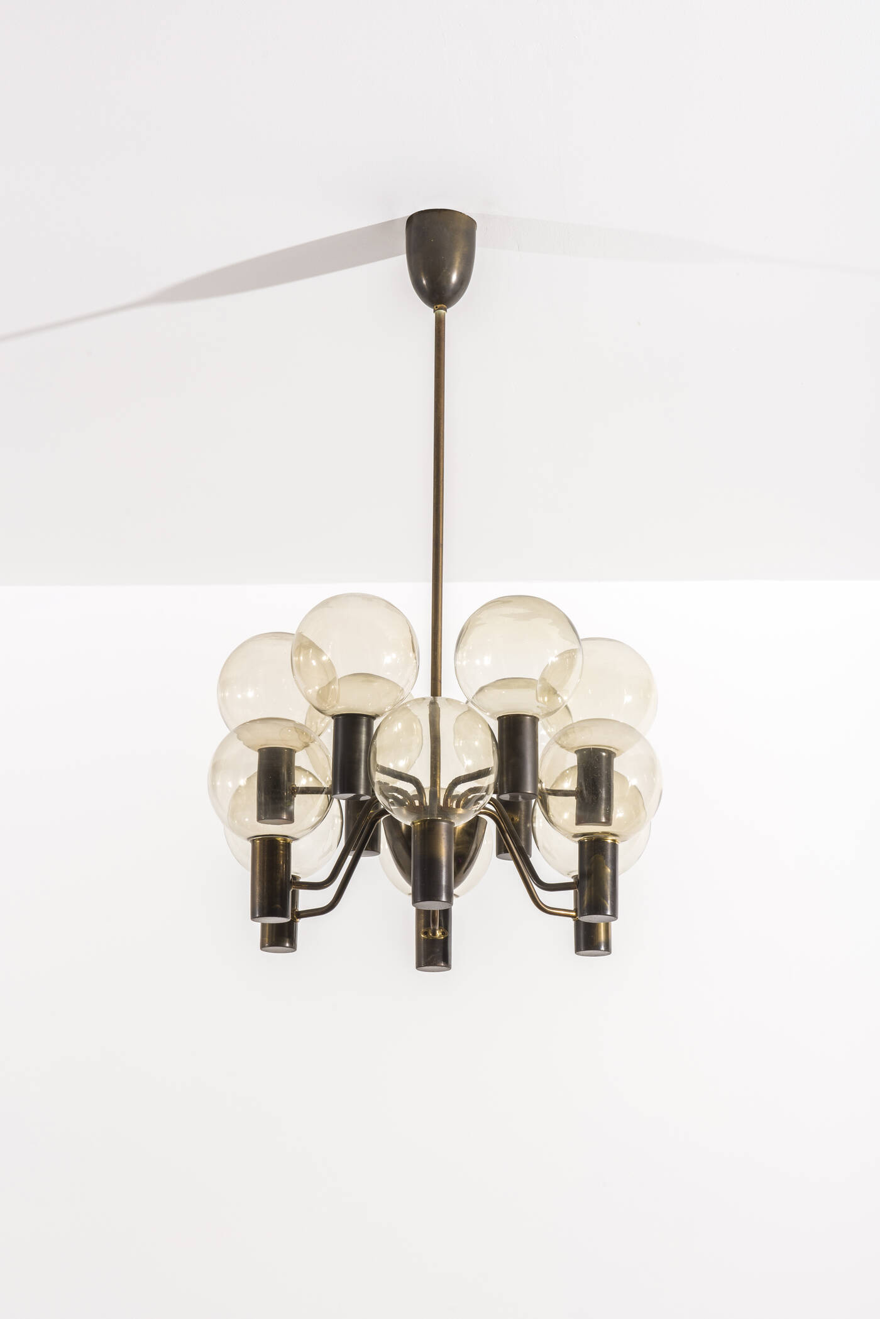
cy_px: 660
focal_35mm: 70
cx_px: 440
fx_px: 2565
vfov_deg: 28.8
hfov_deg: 19.5
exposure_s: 1/200
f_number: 14
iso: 100
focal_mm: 70
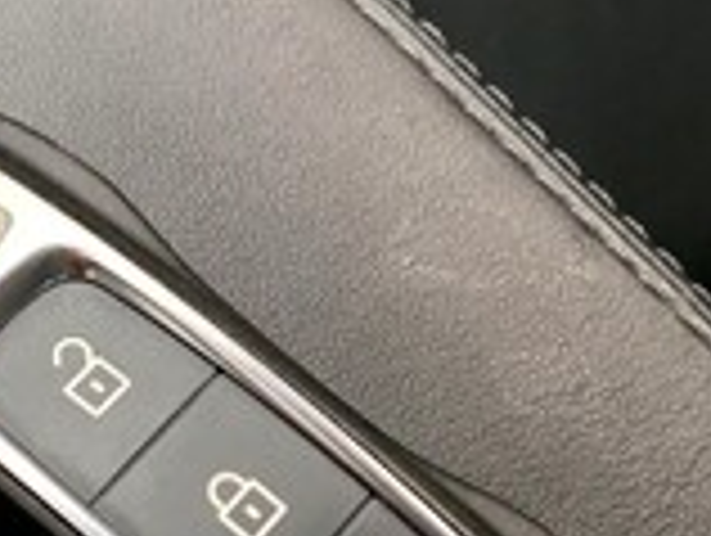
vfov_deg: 18.8
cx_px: 234
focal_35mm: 77
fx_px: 1584
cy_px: 489
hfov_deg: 25.2
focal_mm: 3
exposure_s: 1/60
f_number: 1.8
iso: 80
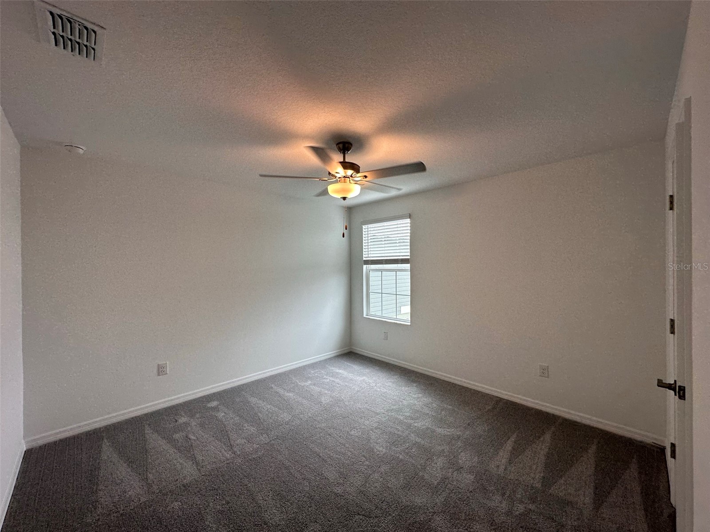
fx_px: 287
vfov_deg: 85.7
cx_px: 355
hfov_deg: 102.1
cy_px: 266
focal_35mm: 14
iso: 80
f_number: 2.2
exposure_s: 1/120
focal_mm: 2.22
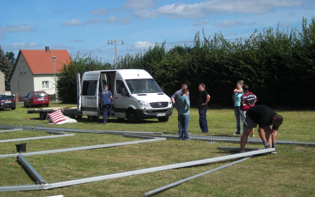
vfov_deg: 18.6
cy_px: 117
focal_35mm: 70
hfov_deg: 29.4
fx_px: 601
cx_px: 159
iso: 50
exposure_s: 1/209
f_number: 7.7
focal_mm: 10.8
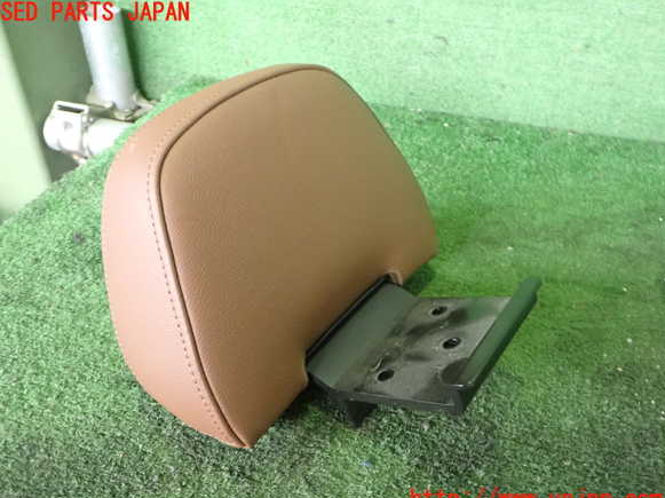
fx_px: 595
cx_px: 325
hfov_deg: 58.4
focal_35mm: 31
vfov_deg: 45.4
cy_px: 256
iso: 1250
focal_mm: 5.4
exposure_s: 1/80
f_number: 2.3
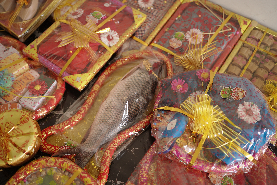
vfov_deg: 37.9
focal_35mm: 35
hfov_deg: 54.4
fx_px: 269
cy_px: 92
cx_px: 138
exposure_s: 1/200
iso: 250
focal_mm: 35
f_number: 1.4
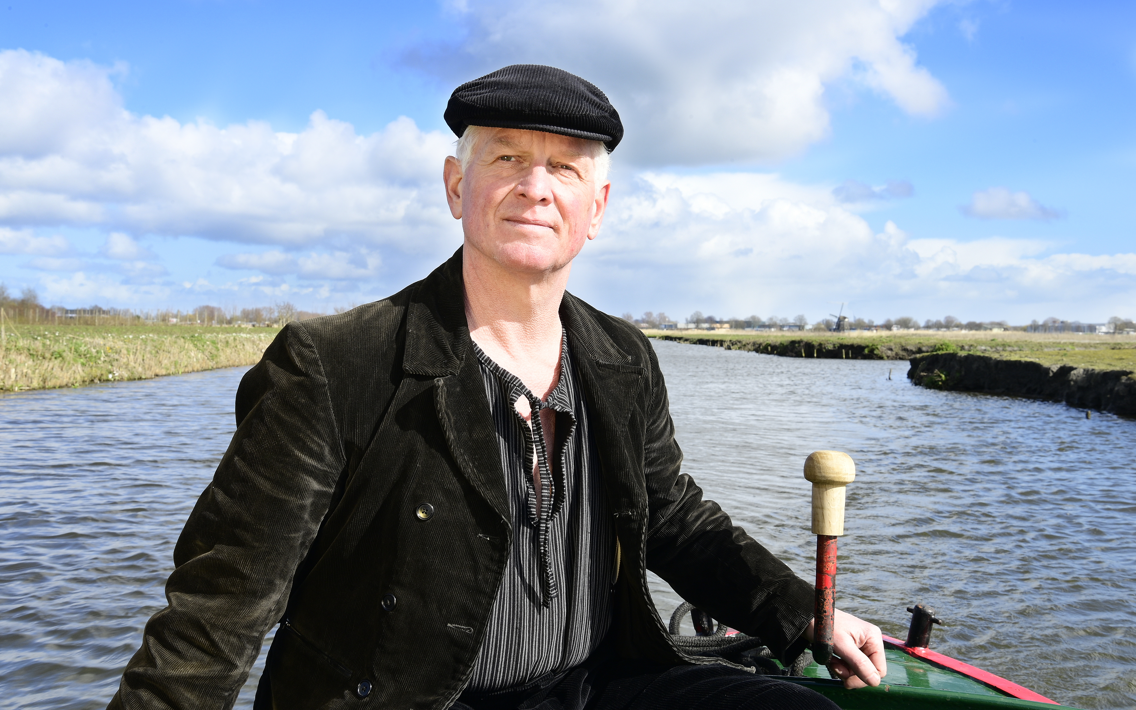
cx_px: 569
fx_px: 1331
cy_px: 344
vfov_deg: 29.9
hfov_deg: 46.2
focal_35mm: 43
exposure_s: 1/100
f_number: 18
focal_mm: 42
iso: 250
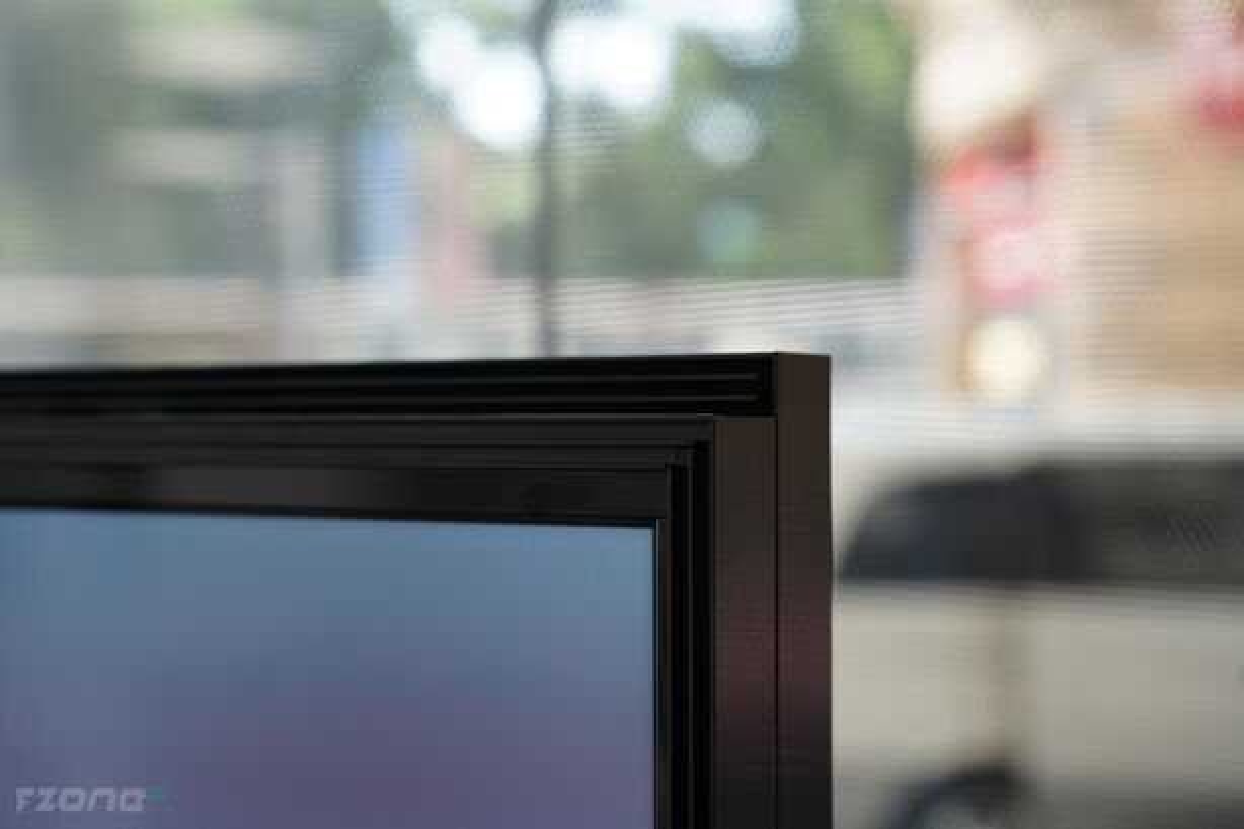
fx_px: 1900
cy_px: 414
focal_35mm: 55
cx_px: 622
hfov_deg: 36.3
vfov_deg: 24.6
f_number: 4
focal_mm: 55
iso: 400
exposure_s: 1/160
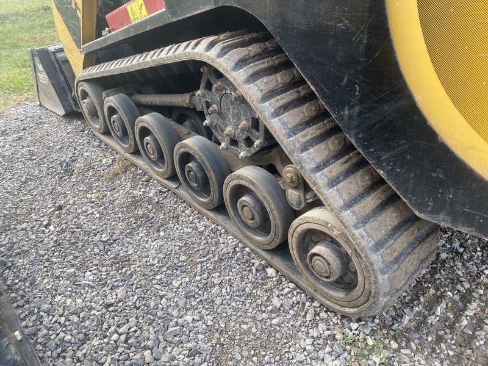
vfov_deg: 53.1
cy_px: 183
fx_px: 367
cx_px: 244
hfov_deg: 67.3
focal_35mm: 26
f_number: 1.8
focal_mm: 4.25
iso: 32
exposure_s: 1/123
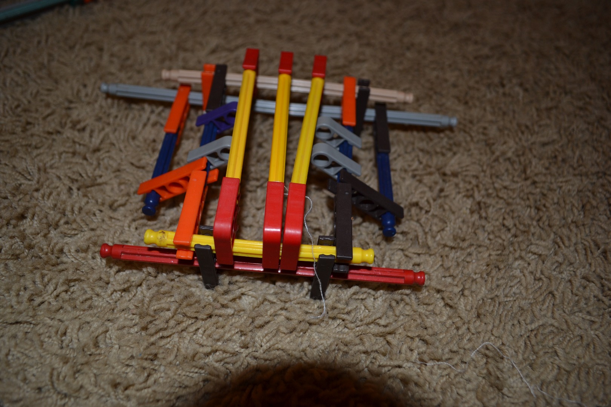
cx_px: 306
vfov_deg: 47.9
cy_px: 204
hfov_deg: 67.4
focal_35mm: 27
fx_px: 458
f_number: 3.5
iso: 140
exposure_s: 1/60
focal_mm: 18
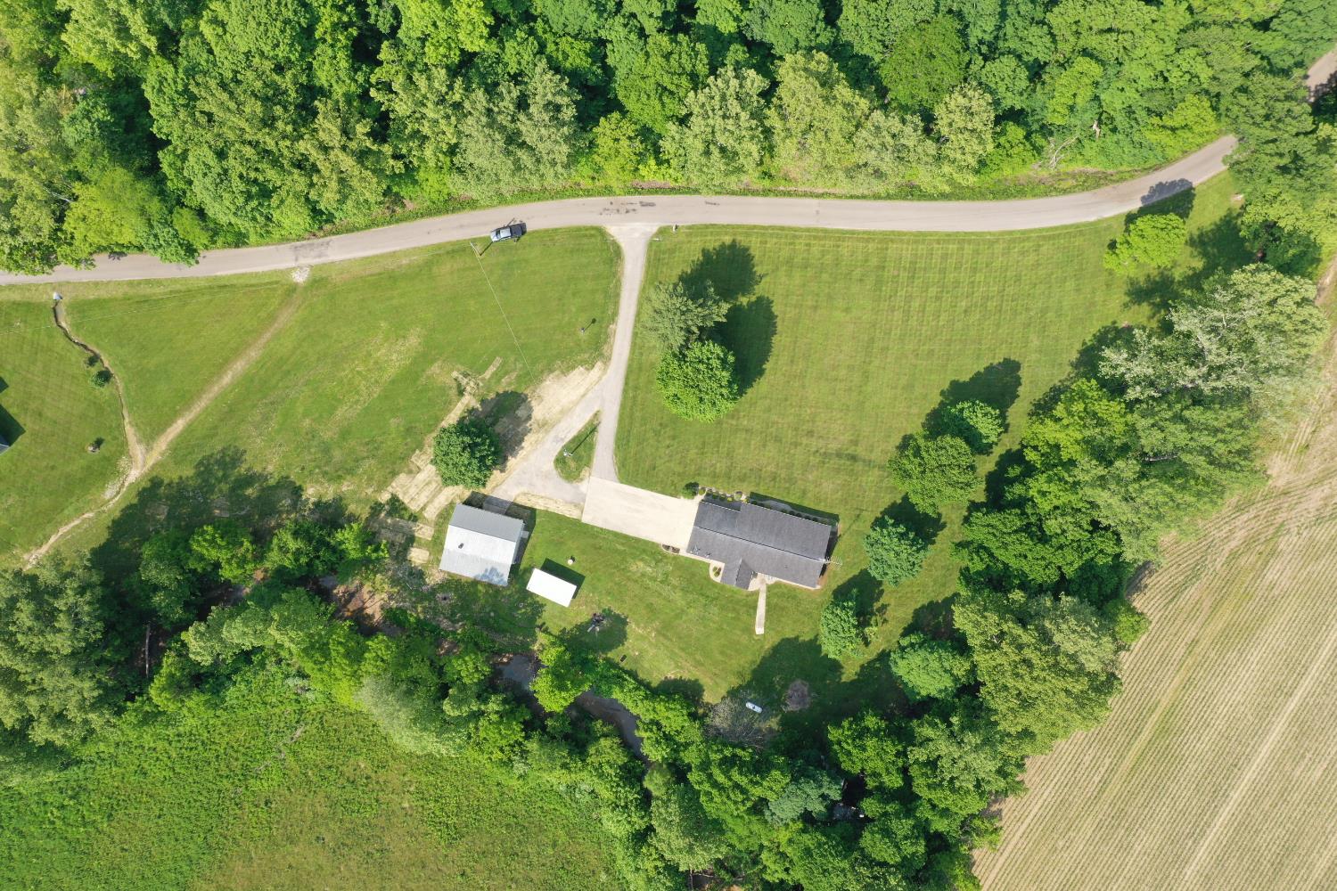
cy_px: 446
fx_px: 1040
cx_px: 668
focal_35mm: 28
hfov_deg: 65.5
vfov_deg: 46.4
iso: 100
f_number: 7.1
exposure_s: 1/100
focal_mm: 10.26
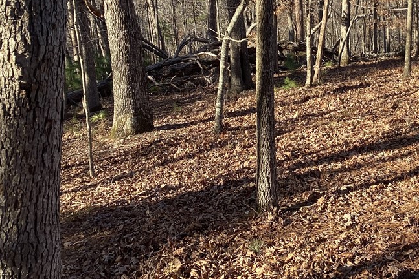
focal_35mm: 51
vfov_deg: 26.2
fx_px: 594
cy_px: 76
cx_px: 329
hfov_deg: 37.6
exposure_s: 1/303
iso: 25
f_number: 2.4
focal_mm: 3.3
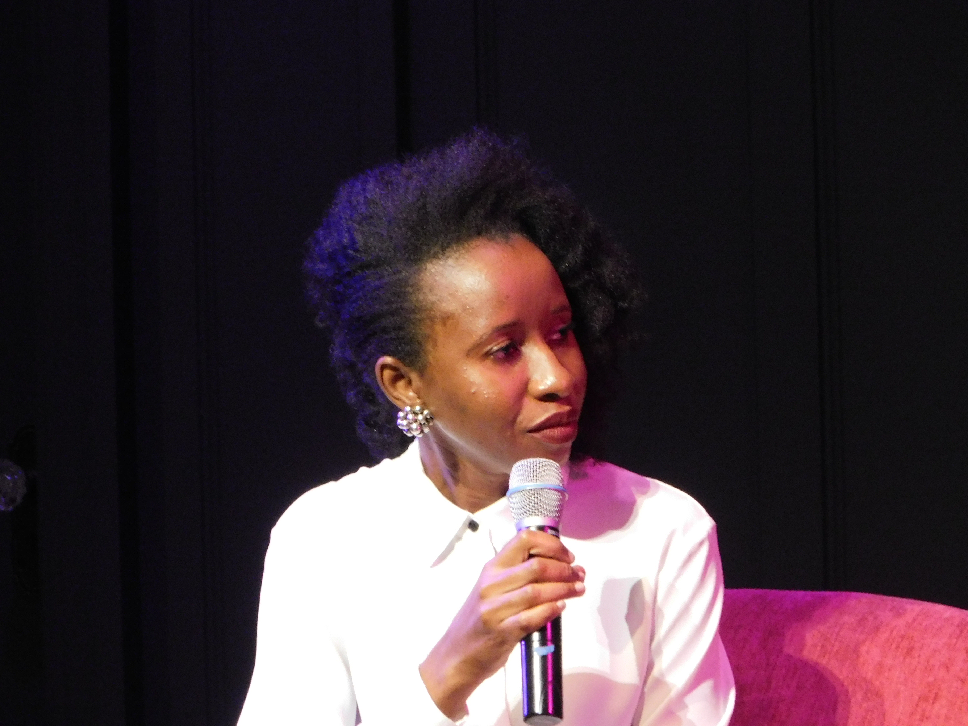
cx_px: 484
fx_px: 20917
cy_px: 363
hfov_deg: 2.7
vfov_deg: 2.0
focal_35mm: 748
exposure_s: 1/13
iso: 800
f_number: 6.4
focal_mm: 132.8
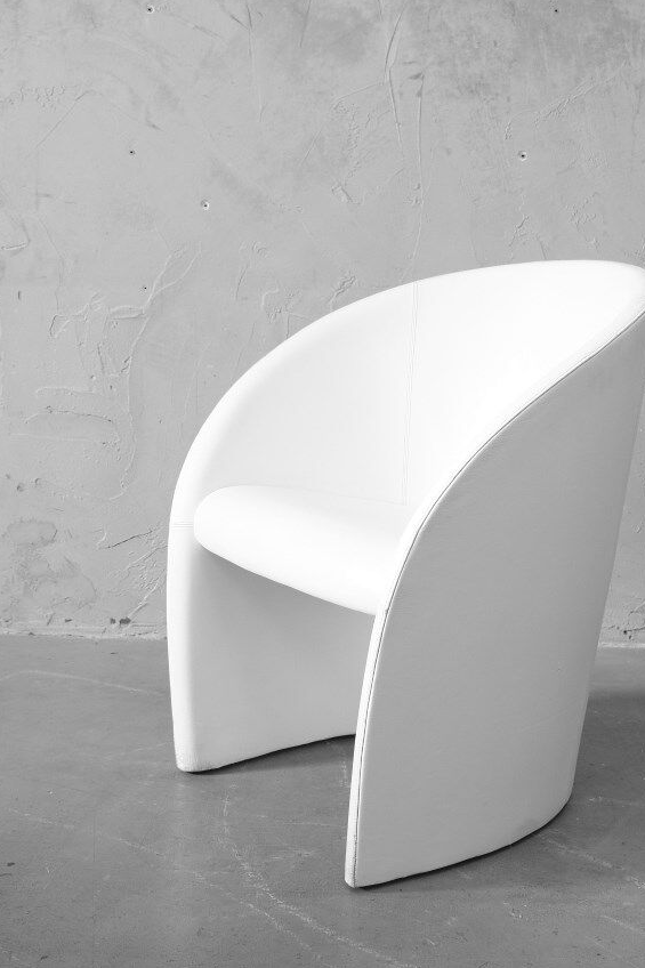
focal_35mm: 48
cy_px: 410
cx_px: 385
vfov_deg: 41.0
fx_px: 1290
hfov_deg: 28.0
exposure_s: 1/30
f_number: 4
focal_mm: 21.2
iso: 640
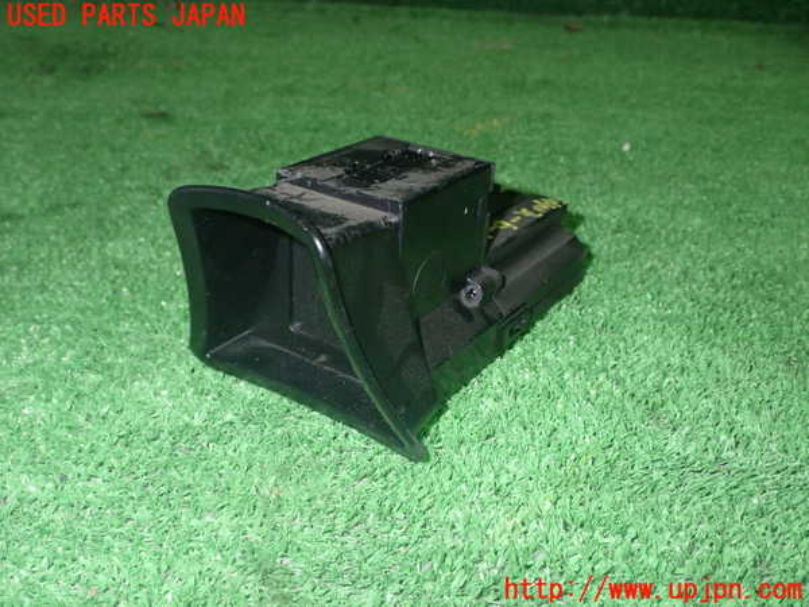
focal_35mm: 36
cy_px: 304
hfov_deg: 51.4
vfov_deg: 39.7
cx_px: 404
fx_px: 841
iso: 800
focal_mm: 6.37
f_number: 10
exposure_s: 1/40
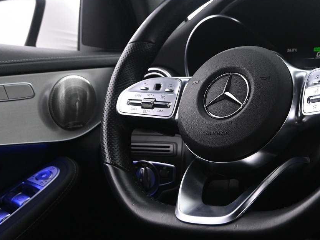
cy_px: 92
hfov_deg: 32.1
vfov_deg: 24.8
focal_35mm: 59
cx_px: 246
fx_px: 545
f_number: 4
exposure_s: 1/30
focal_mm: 21
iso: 2500
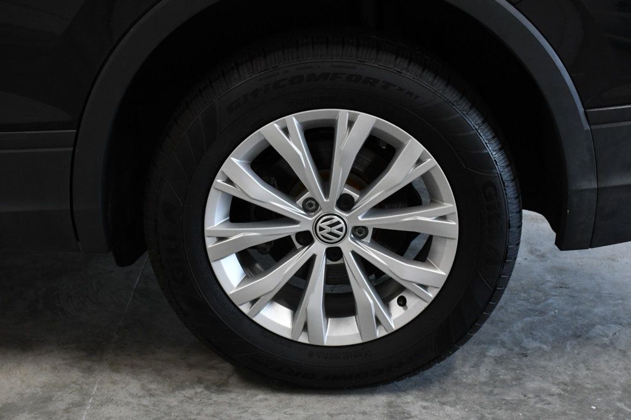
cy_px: 210
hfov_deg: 33.4
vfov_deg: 22.6
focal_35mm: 60
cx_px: 316
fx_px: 1051
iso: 2500
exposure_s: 1/320
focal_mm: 40
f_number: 9
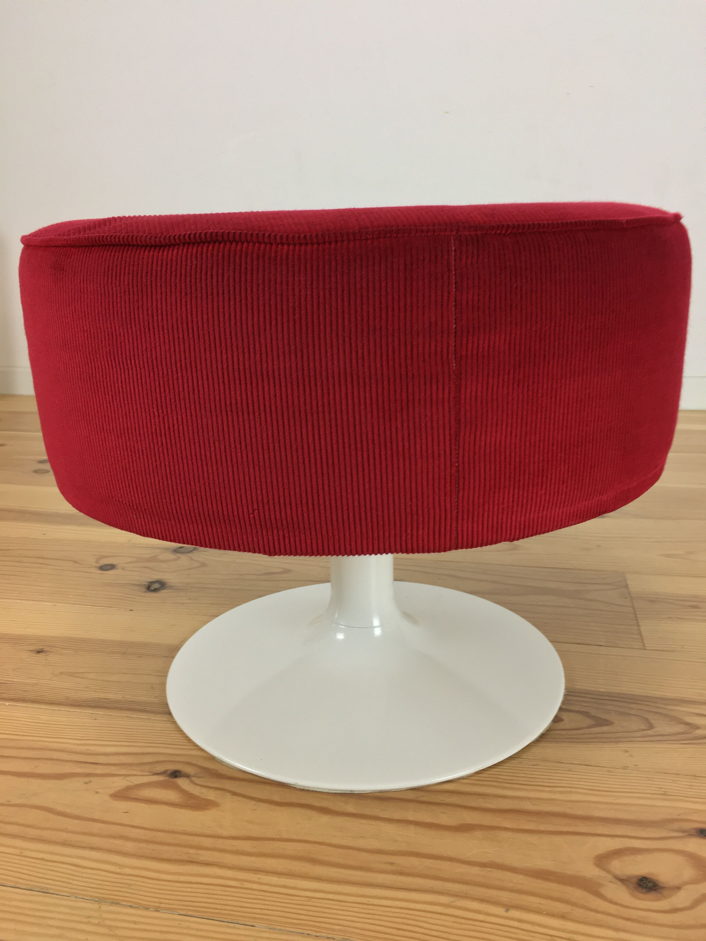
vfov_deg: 61.7
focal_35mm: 29
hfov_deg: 48.2
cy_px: 470
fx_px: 789
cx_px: 353
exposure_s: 1/33
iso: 40
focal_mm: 4.15
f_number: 2.2
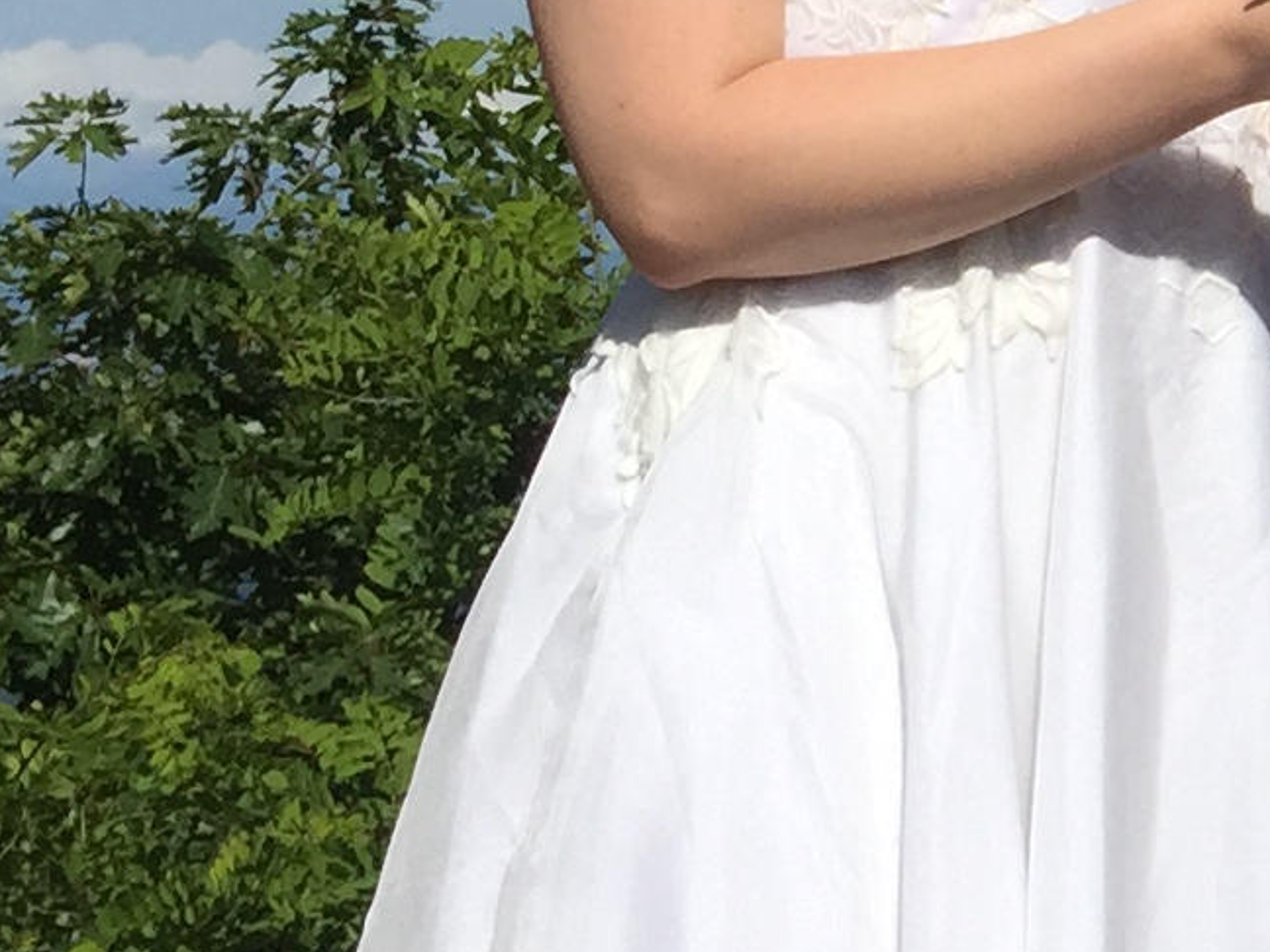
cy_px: 319
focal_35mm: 146
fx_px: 5356
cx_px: 2614
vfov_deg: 10.2
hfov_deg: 11.9
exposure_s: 1/3968
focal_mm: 4.15
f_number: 2.2
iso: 32
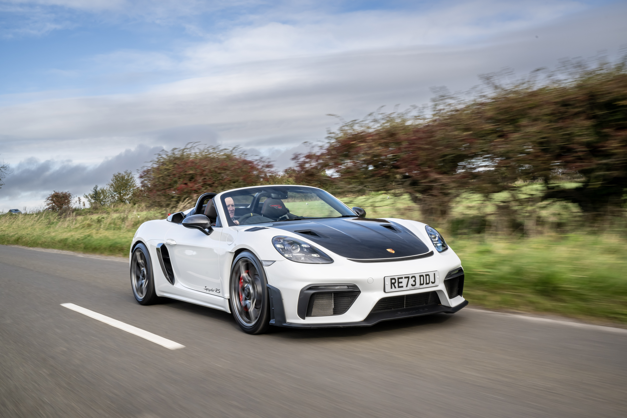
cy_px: 209
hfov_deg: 47.4
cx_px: 314
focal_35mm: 41
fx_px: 714
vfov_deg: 32.6
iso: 400
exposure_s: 1/50
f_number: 16
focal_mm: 41
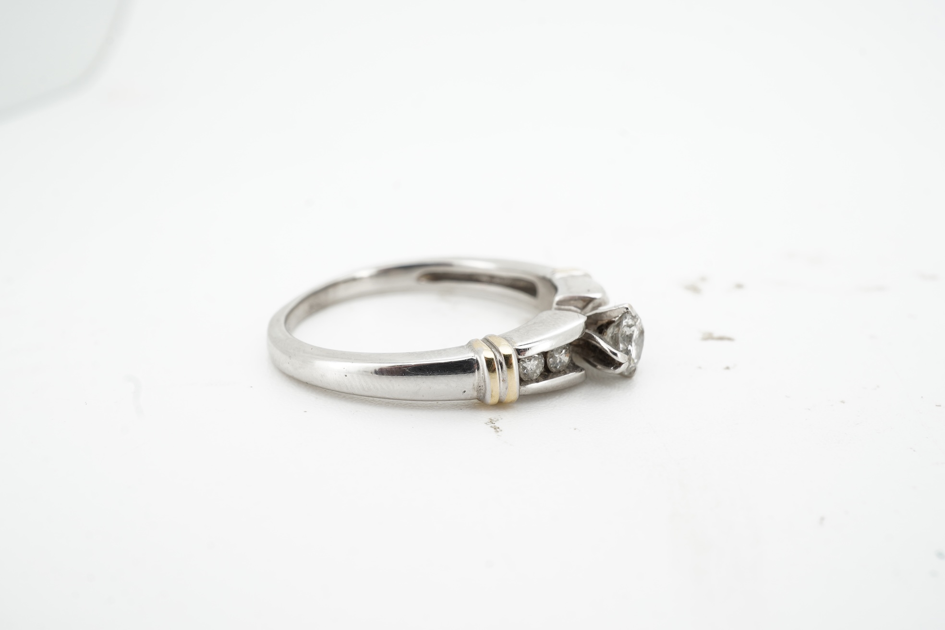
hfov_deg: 43.6
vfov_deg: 29.9
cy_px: 315
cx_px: 472
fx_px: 1181
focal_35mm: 45
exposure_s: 1/50
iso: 125
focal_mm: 30
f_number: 22
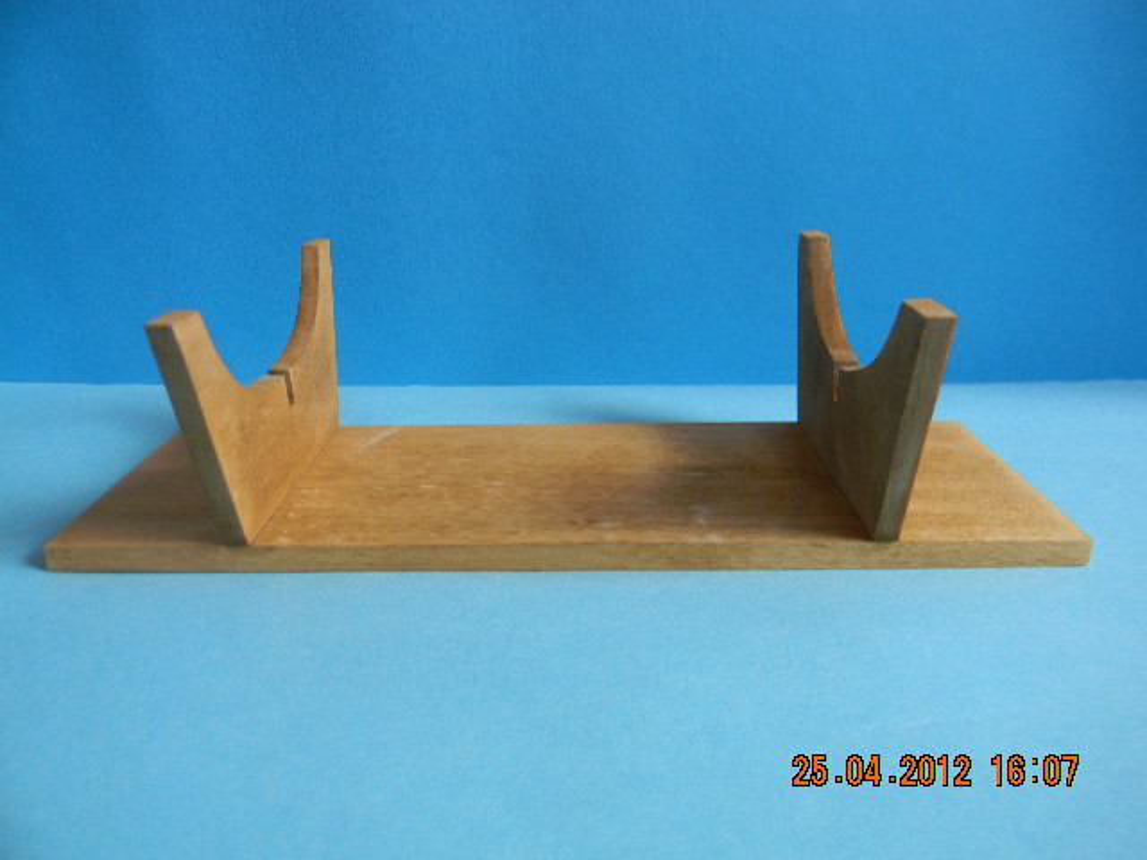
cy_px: 430
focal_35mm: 28
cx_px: 574
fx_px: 928
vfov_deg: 49.7
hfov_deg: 63.4
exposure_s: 1/30
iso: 113
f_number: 3.5
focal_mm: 5
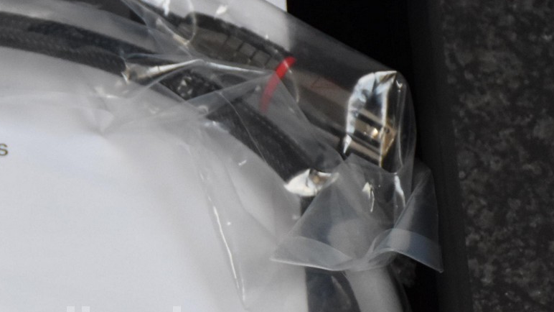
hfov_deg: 8.4
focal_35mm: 255
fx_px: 3745
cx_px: -111
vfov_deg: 4.8
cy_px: 322
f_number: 5
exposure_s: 1/60
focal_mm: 60
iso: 1100
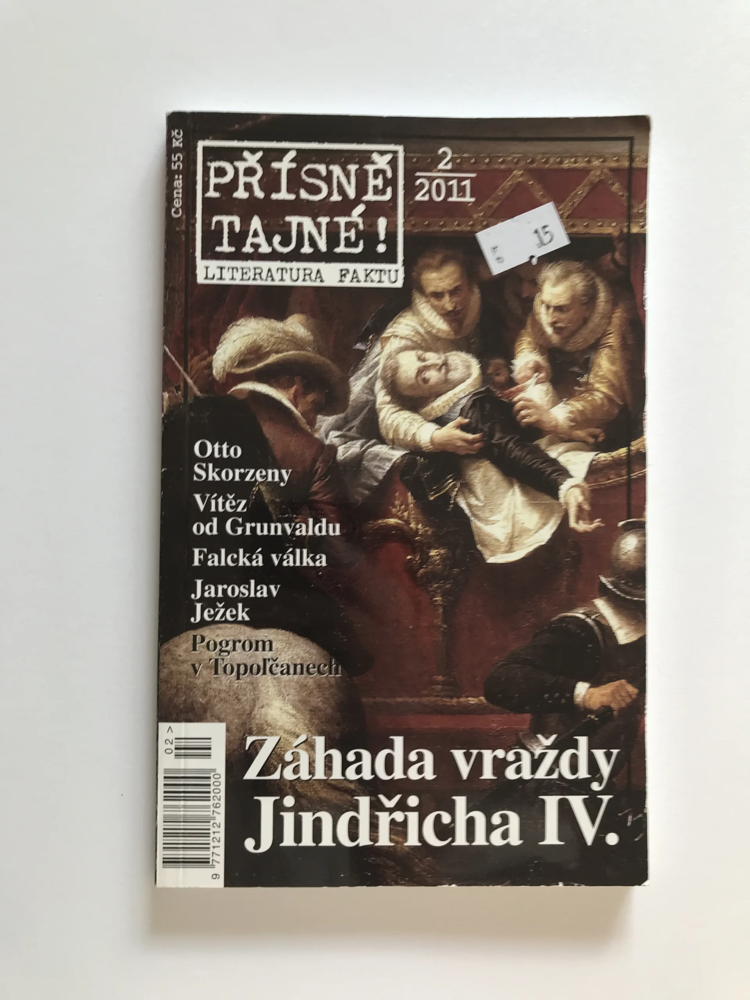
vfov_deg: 63.4
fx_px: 809
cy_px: 500
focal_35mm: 28
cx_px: 375
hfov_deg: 49.7
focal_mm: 3.99
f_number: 1.8
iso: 32
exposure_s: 1/45
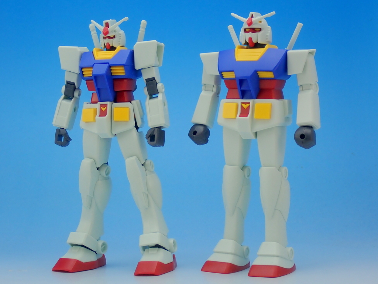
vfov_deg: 19.1
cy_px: 142
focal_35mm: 77
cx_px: 189
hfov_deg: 25.3
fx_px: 841
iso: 100
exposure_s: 1/20
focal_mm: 13.65
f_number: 5.6
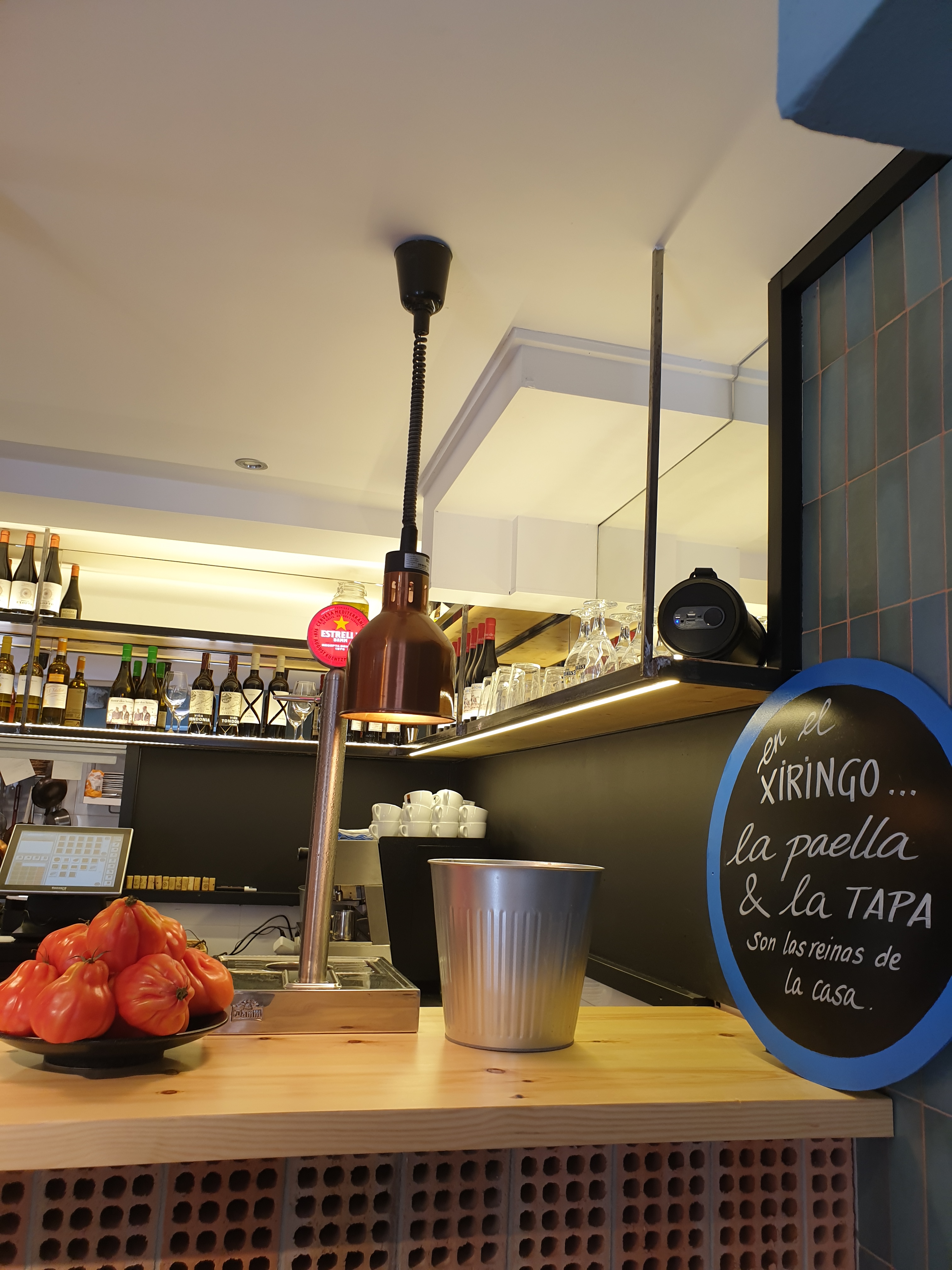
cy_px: 635
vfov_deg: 67.3
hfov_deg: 53.1
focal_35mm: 26
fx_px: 953
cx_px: 476
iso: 64
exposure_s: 1/50
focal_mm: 4.3
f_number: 2.4
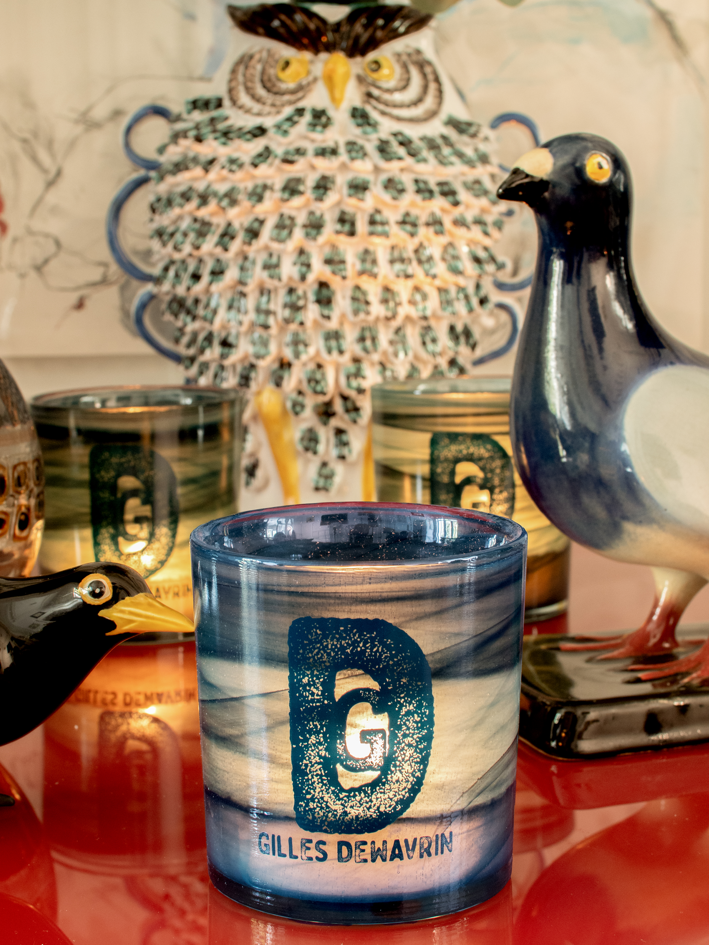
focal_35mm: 64
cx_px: 354
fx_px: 1748
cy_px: 472
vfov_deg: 30.3
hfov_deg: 22.9
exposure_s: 1
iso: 400
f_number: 8
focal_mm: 32
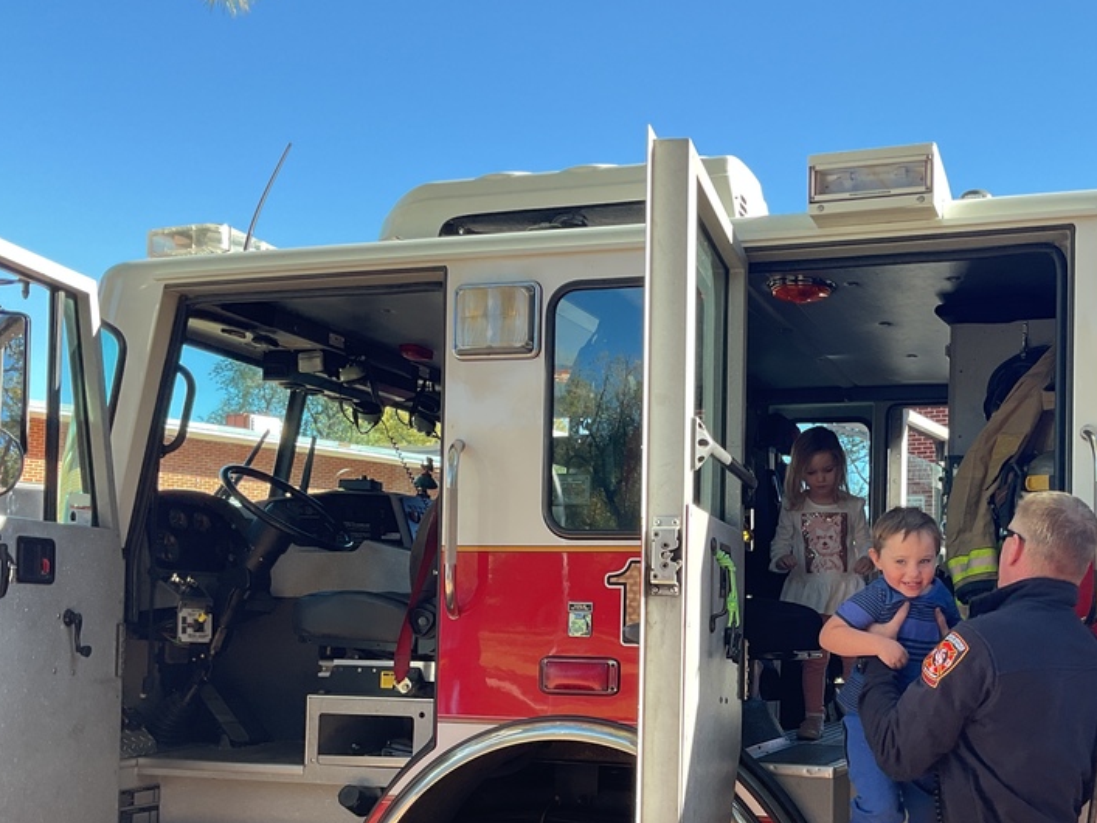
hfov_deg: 44.0
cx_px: 748
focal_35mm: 42
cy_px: 584
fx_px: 1331
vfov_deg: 33.9
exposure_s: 1/150
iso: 16
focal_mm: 3
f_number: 1.8
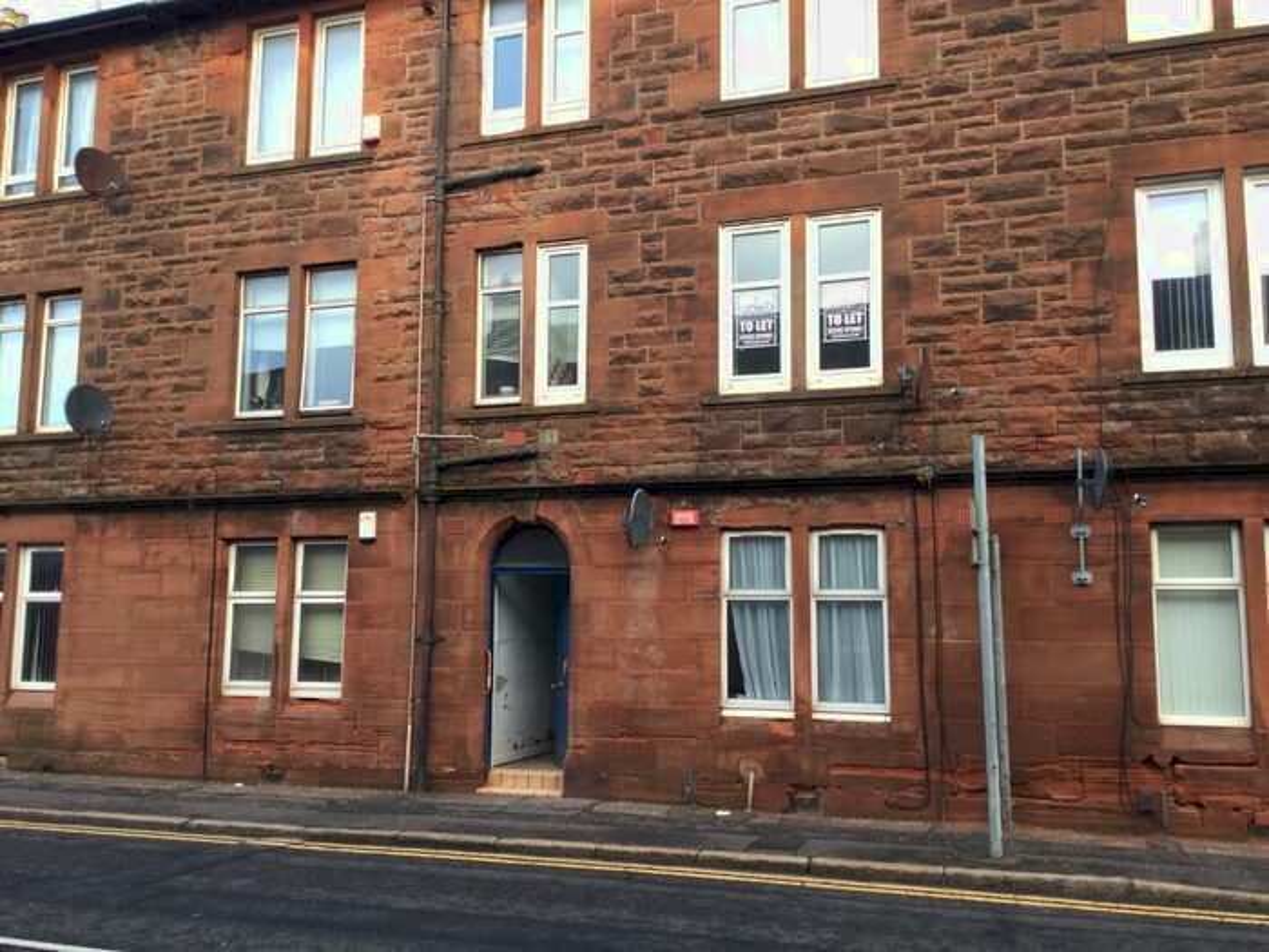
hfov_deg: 58.4
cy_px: 476
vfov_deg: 45.4
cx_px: 634
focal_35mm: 31
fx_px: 1136
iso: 25
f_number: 2.4
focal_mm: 3.3
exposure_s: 1/100
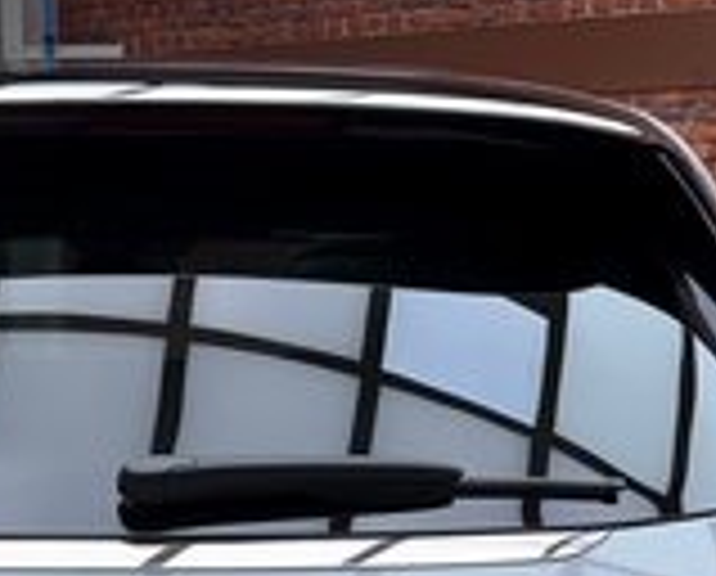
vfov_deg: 14.6
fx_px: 1997
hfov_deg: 20.1
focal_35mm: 94
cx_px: 162
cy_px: 1012
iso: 64
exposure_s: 1/120
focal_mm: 6.76
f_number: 1.78
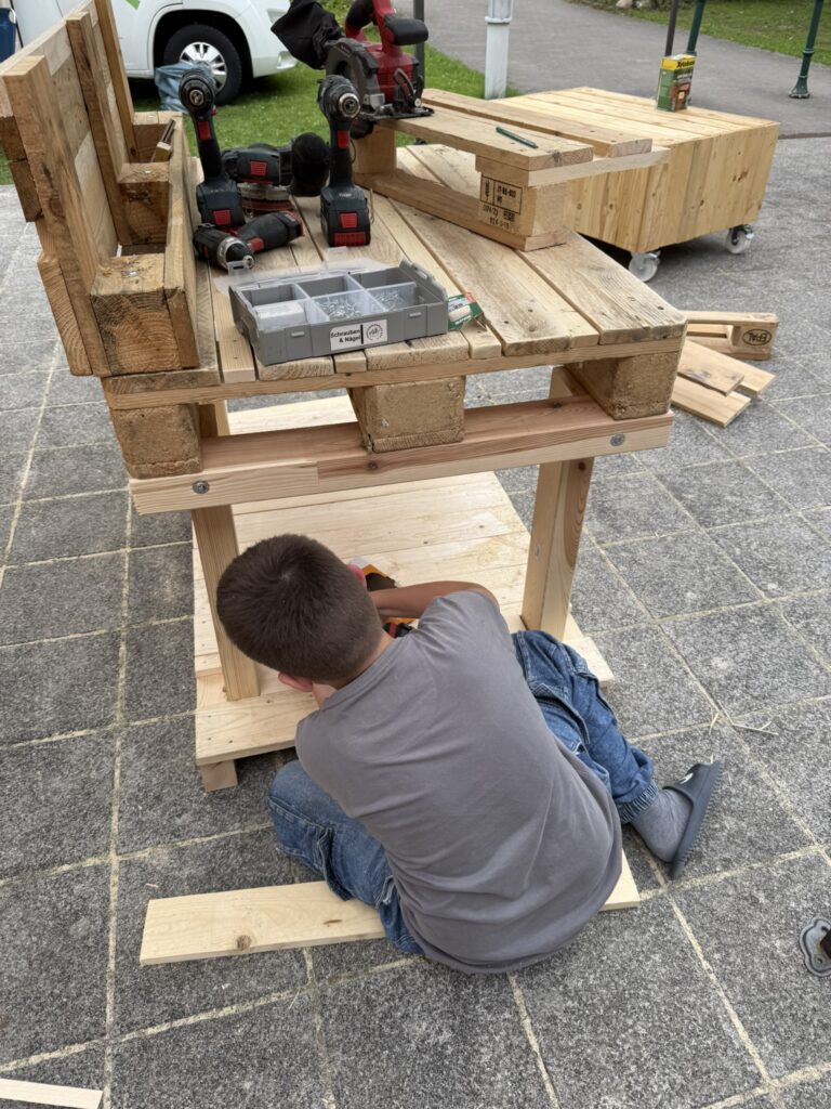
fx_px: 768
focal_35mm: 24
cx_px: 416
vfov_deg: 71.6
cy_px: 554
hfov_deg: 56.8
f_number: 1.78
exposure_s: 1/567
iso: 80
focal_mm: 6.76
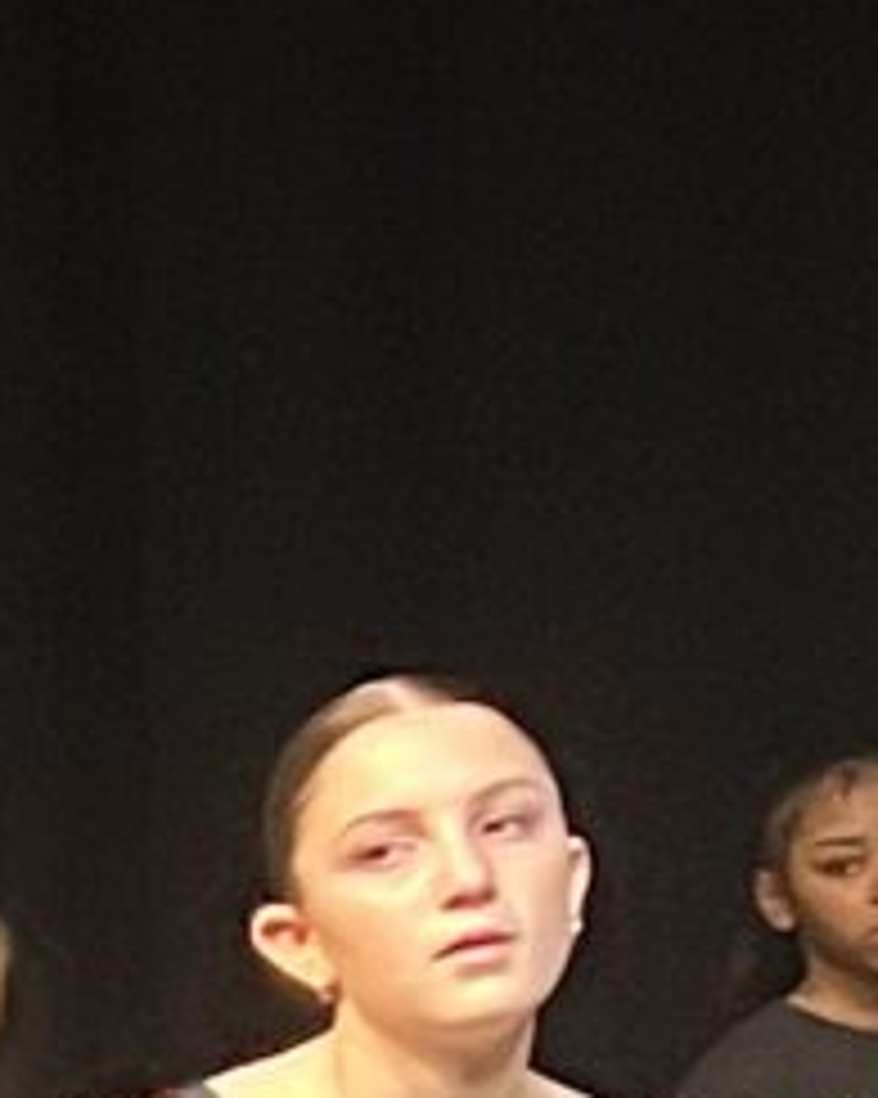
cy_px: 2565
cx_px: -2319
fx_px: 8646
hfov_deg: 5.3
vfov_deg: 6.9
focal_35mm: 266
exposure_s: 1/60
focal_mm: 5.7
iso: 160
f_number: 1.5
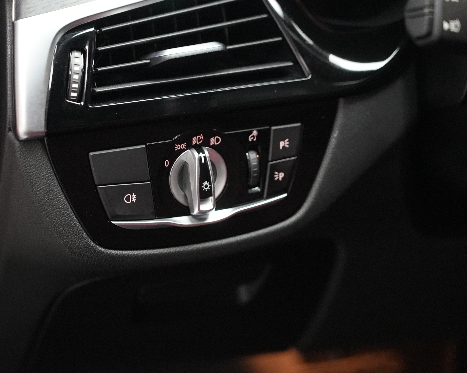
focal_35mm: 113
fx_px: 1562
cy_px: 187
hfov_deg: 17.0
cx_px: 211
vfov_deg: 13.6
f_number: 4
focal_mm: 100
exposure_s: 1/100
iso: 12800
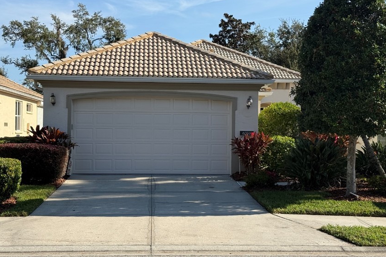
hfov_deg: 32.9
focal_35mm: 61
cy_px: 122
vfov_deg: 22.3
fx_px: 654
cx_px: 211
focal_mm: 6.76
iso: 64
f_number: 1.78
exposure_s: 1/3891
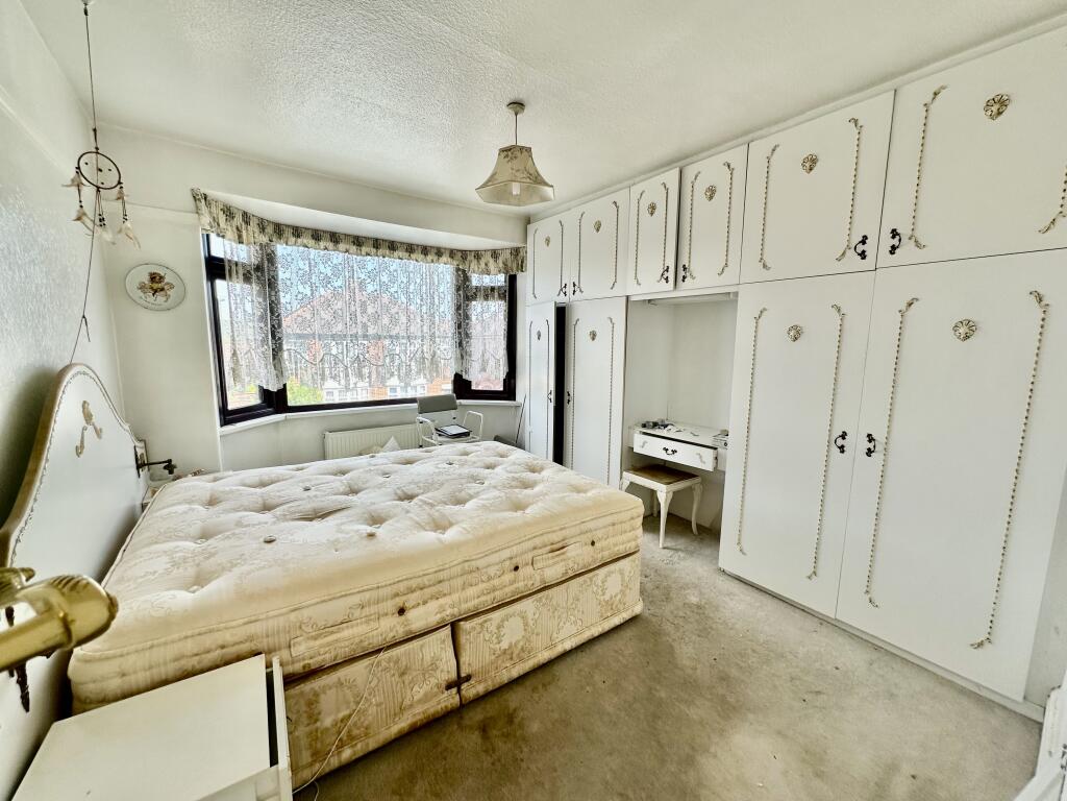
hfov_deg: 102.1
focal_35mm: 14
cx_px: 534
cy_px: 400
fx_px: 432
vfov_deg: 85.7
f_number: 2.2
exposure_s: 1/164
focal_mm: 2.22
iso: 40
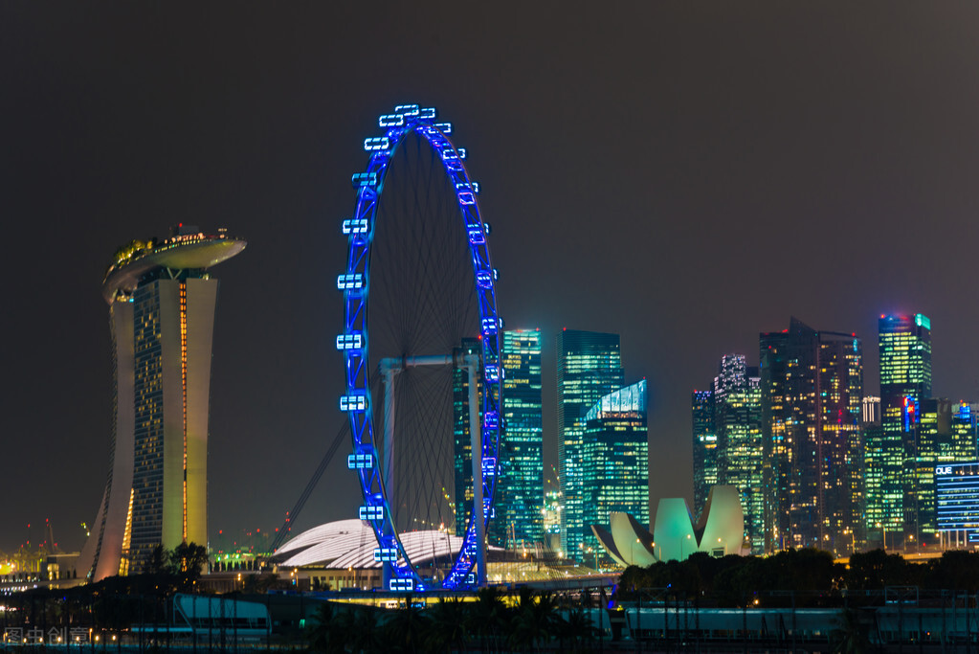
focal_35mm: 85
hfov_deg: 23.9
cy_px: 327
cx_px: 490
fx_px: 2312
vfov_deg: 16.1
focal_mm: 85
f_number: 8
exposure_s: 4
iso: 100
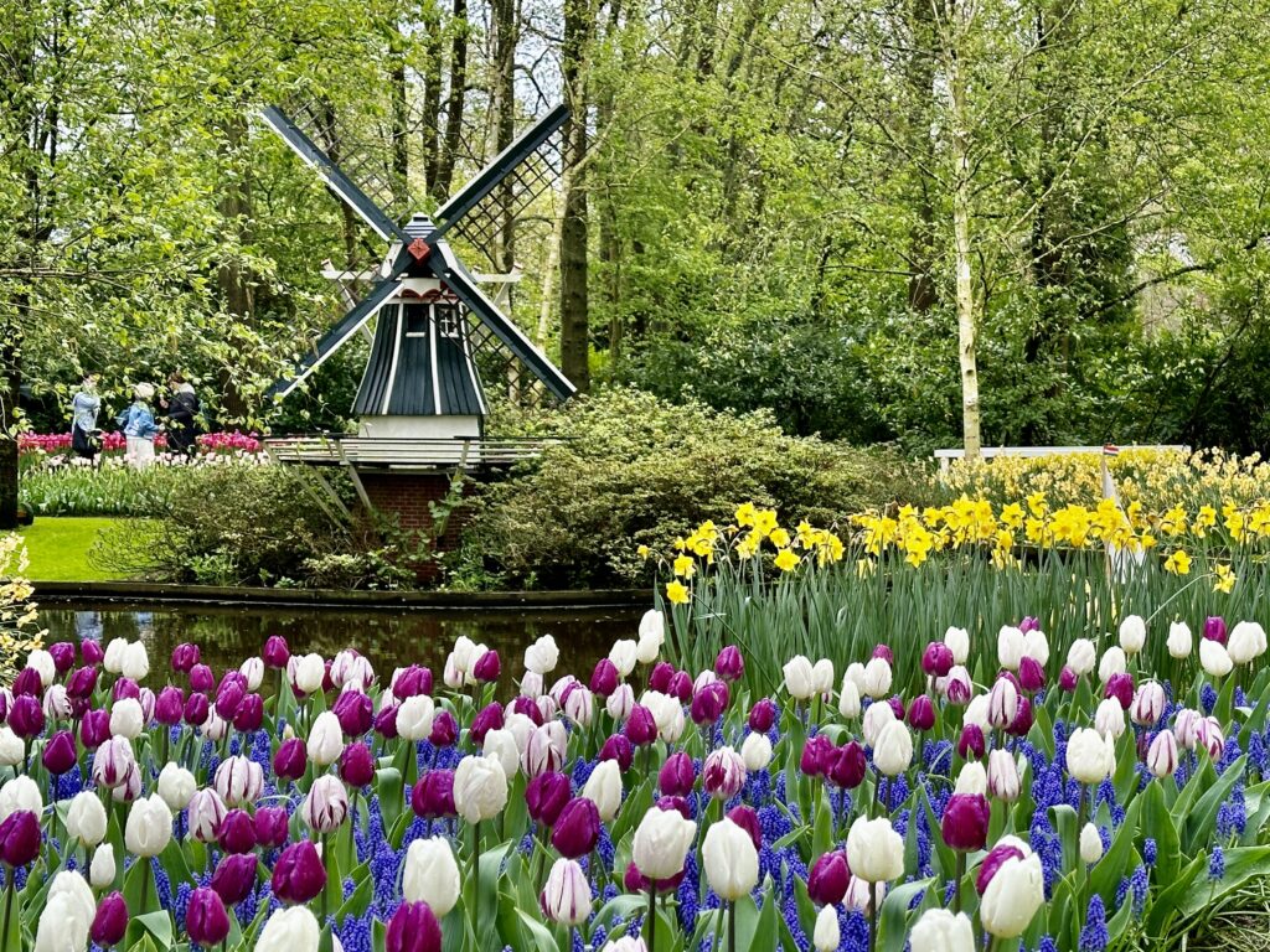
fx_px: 1761
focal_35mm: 48
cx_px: 635
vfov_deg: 30.3
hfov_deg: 39.7
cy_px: 476
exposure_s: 1/597
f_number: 1.78
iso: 64
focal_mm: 6.86
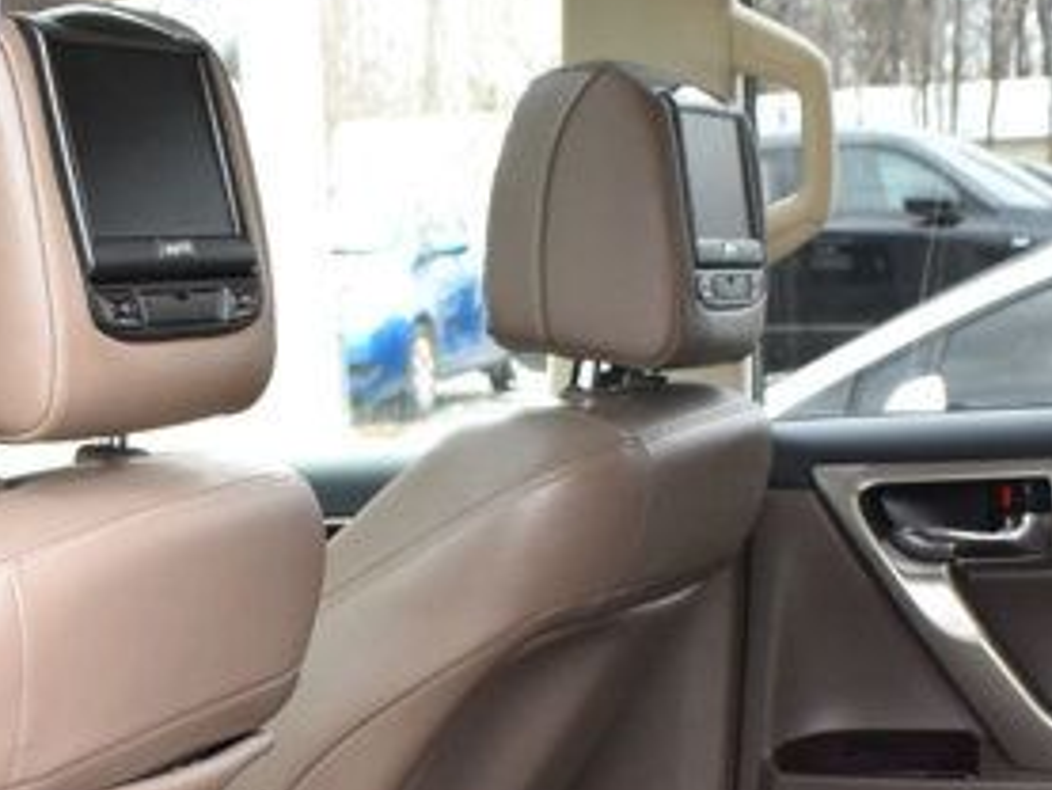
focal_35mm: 96
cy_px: 931
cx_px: 403
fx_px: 2919
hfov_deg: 20.4
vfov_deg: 14.9
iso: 720
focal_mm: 18
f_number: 5.6
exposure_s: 1/125
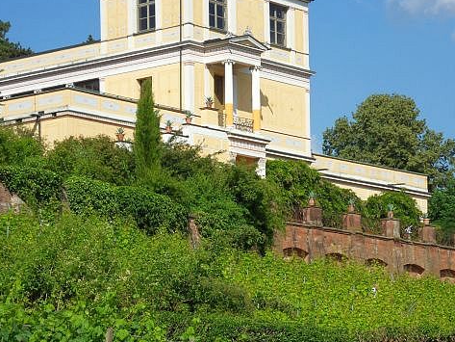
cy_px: 171
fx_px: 2077
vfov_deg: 9.4
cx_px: 259
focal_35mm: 158
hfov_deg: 12.5
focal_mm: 19.3
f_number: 5.6
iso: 80
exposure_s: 1/500
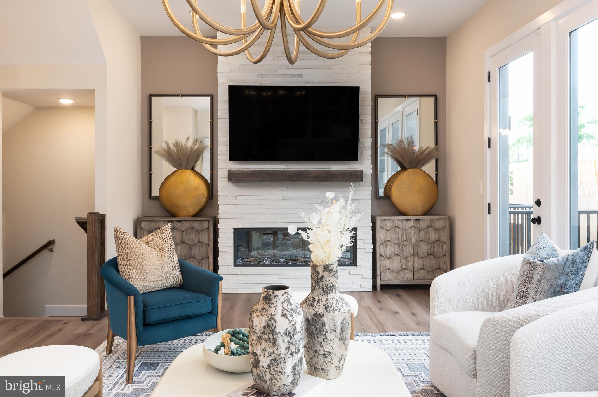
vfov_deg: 48.7
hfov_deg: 68.4
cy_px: 198
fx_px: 440
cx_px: 299
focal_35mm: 26
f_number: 13
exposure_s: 1/160
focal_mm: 26.5
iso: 800
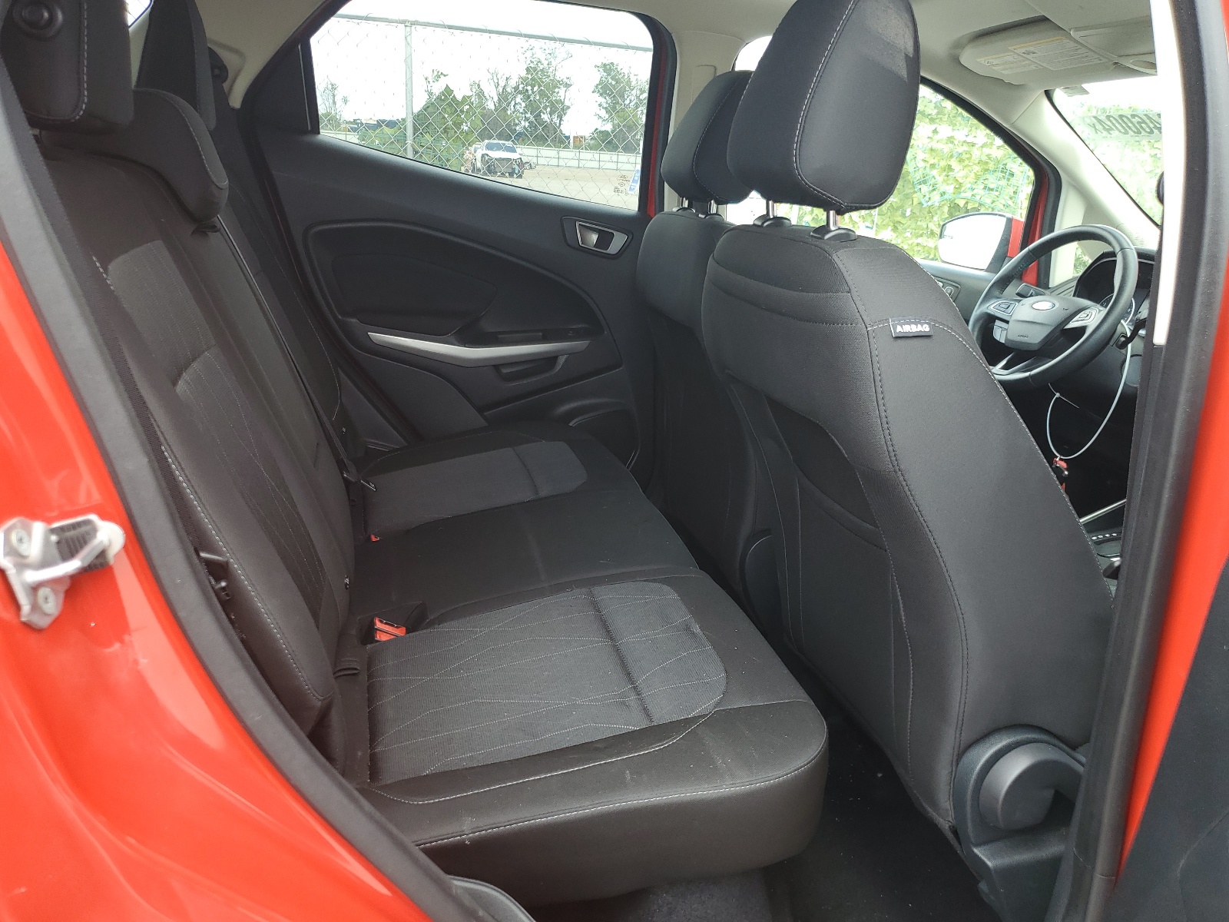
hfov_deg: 67.3
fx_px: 923
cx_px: 614
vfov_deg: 53.1
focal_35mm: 26
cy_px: 461
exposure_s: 1/179
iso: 50
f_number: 1.5
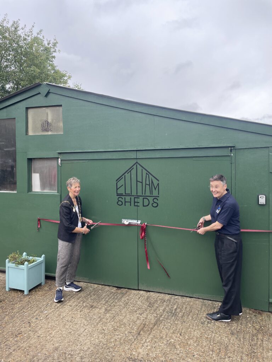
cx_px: 136
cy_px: 181
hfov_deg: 53.1
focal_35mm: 26
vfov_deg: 67.3
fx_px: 272
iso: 32
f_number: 1.6
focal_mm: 4.2
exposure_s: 1/690
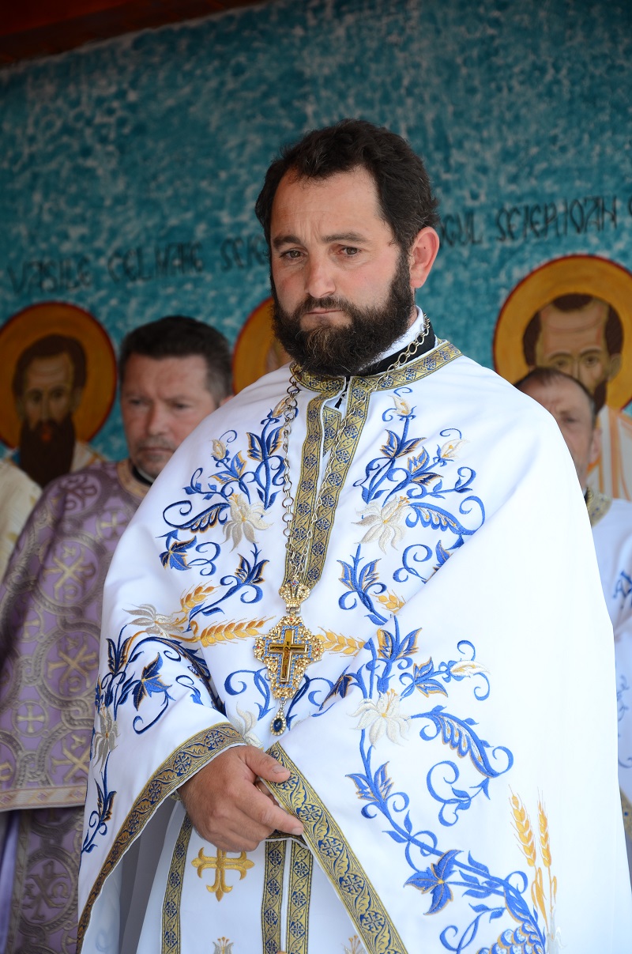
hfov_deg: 11.4
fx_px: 3173
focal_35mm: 120
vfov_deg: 17.1
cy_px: 477
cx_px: 316
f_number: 5.6
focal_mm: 80
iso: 160
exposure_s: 1/100
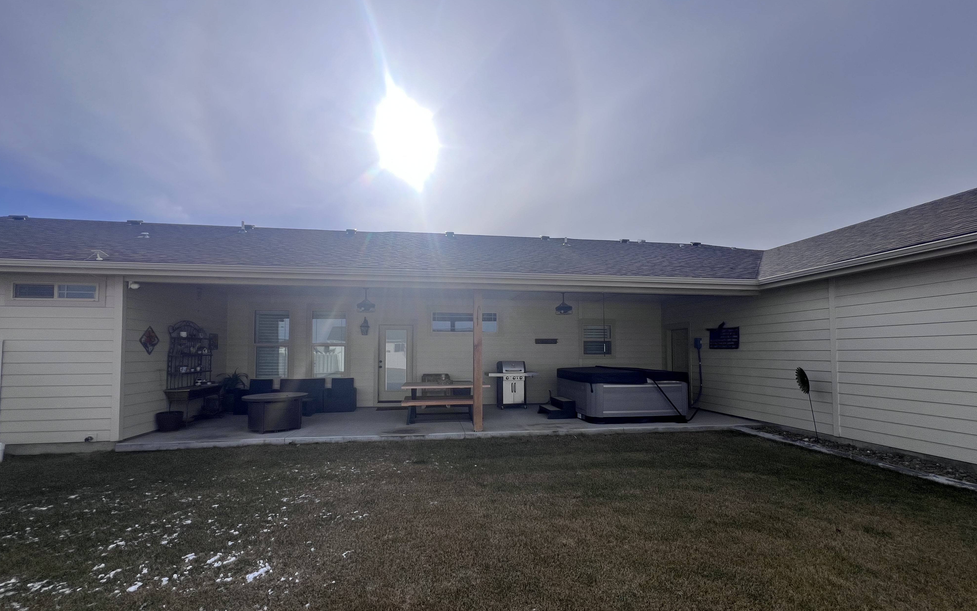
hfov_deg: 105.3
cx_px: 485
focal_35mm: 14
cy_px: 338
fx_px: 373
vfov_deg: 78.4
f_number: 1.8
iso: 32
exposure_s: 1/2801
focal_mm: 1.57
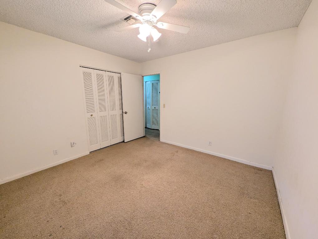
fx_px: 120
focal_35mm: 13
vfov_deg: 90.1
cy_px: 120
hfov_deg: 106.1
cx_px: 159
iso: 113
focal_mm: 1.95
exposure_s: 1/24
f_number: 2.2
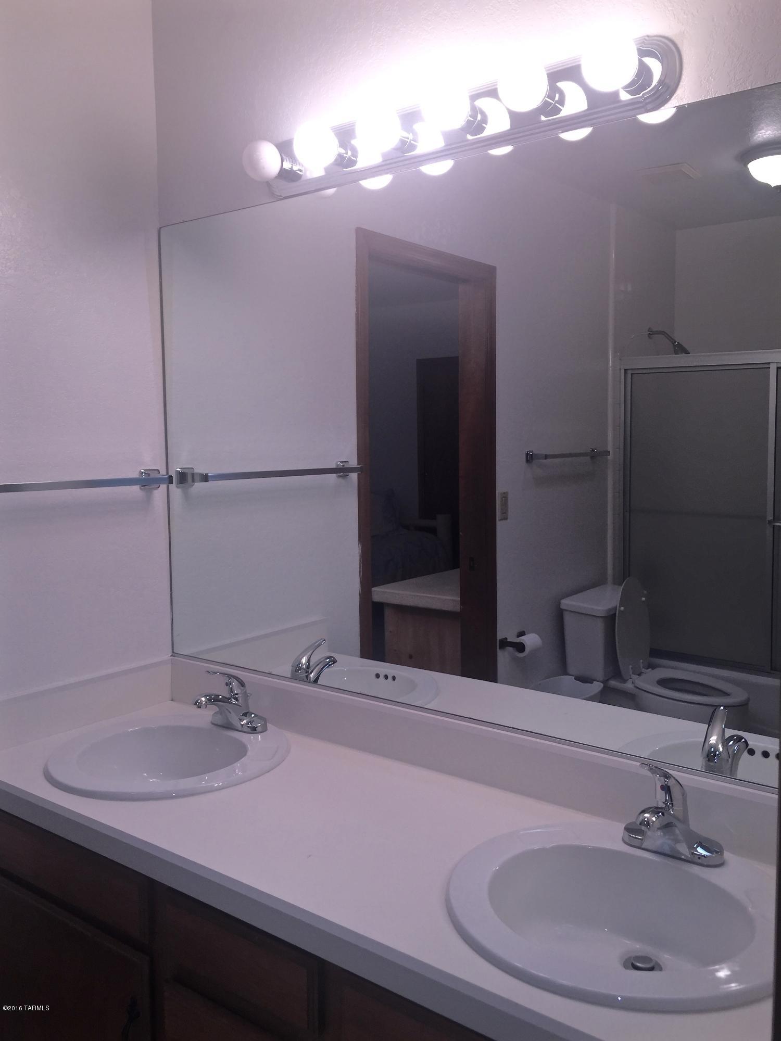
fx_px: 872
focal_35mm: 29
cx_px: 390
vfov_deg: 61.7
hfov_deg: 48.2
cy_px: 520
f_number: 2.2
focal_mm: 4.15
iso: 32
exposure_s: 1/46
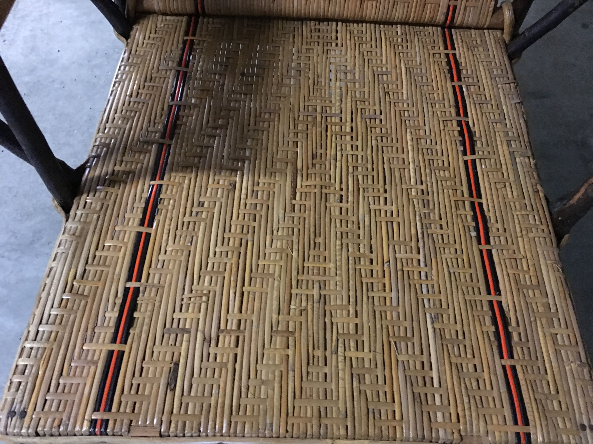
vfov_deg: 48.2
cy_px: 222
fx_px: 497
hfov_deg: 61.7
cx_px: 296
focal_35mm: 29
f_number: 2.2
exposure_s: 1/4
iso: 125
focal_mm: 4.15
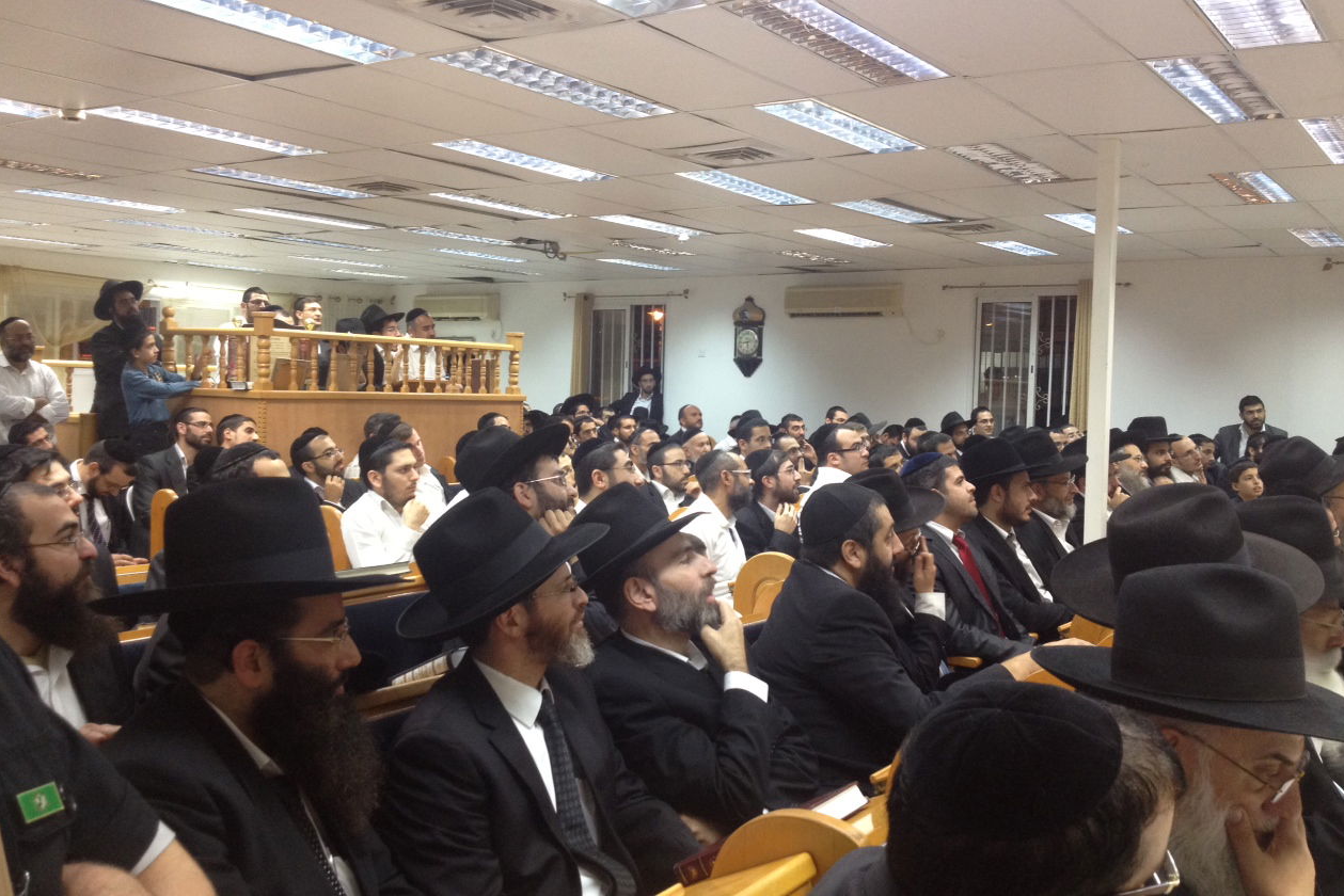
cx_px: 681
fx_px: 1382
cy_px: 435
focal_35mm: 37
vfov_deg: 36.0
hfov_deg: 51.9
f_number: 2.4
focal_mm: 4.28
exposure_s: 1/20
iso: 160
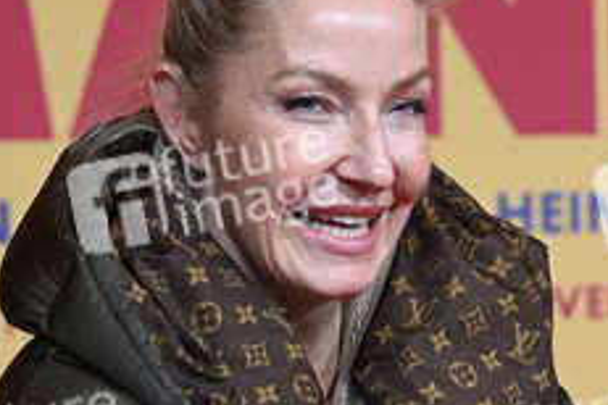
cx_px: 279
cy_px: 323
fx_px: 2195
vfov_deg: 10.5
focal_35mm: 130
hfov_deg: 15.8
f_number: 5.6
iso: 320
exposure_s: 1/160
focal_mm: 75
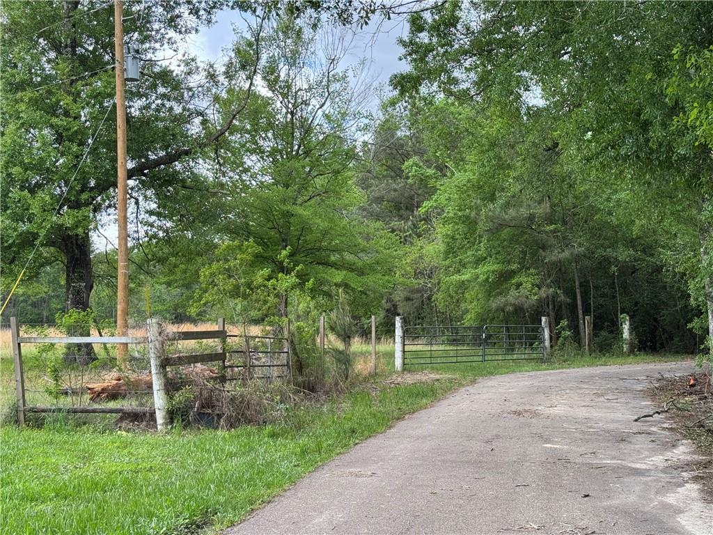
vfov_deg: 30.3
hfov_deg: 39.7
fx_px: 989
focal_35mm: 48
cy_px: 268
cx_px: 356
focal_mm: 6.76
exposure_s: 1/436
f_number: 1.78
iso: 64
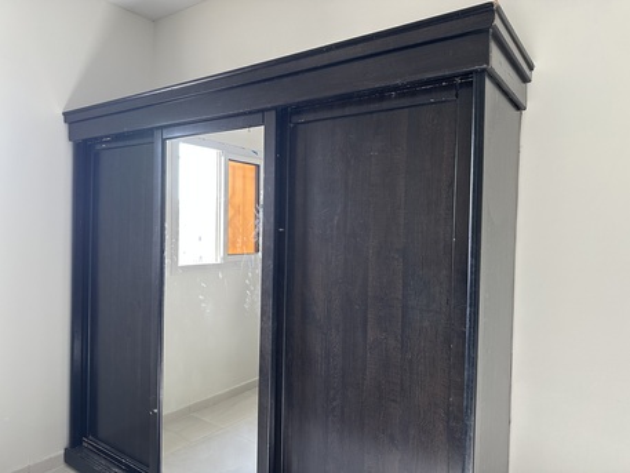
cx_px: 315
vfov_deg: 56.8
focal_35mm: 24
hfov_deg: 71.6
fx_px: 437
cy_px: 236
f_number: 1.78
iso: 160
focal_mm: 6.86
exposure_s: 1/121
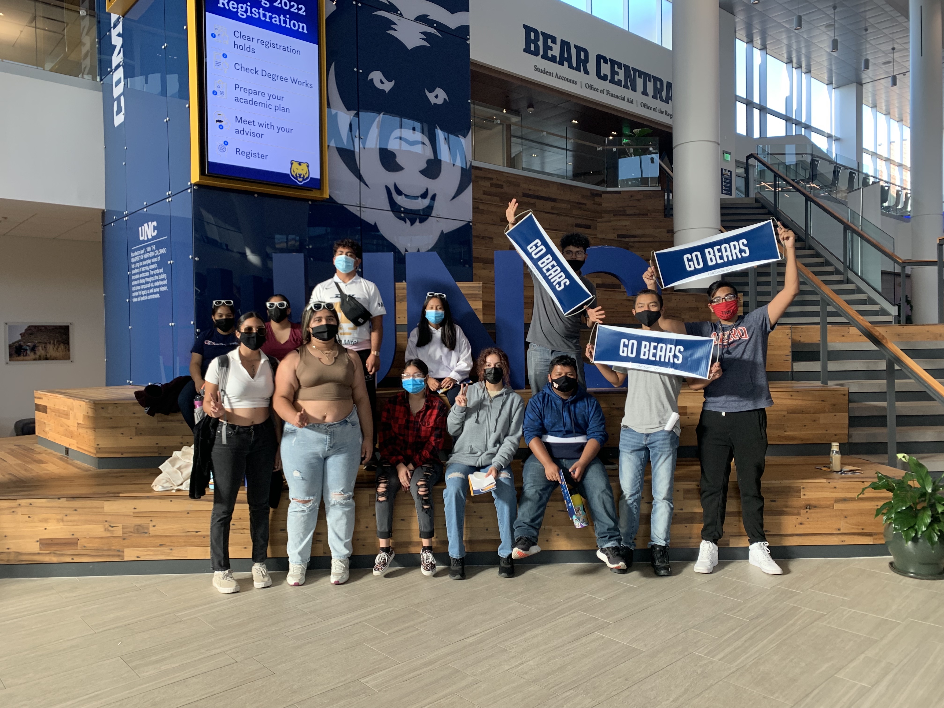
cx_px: 472
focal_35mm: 26
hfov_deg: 67.3
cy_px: 354
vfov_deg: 53.1
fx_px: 709
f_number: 1.8
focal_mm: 4.25
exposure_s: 1/120
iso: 80
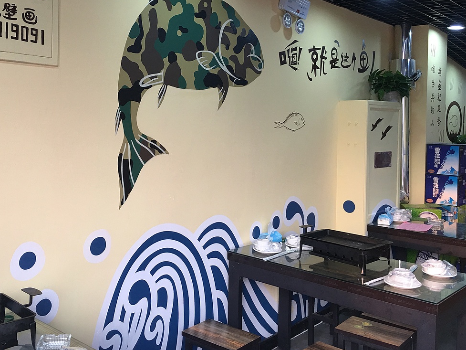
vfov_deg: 37.6
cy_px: 139
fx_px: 512
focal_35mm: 38
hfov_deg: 48.5
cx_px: 176
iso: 32
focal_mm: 4.15
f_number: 2.2
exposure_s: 1/33
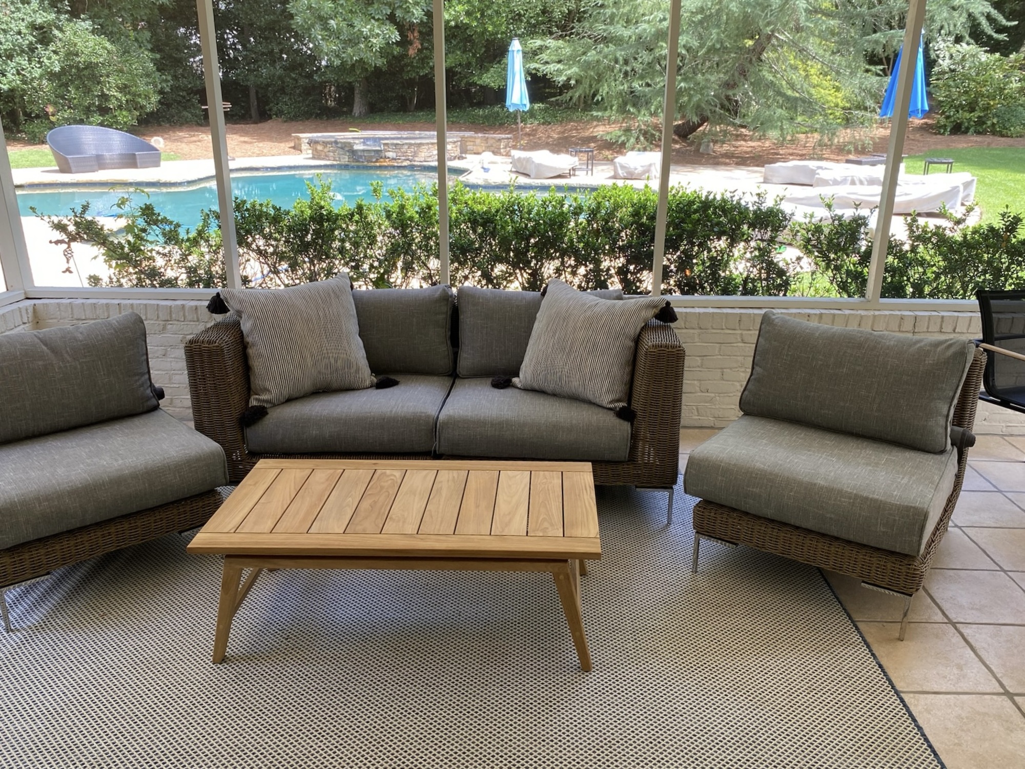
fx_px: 770
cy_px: 384
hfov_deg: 67.3
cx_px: 512
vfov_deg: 53.1
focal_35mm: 26
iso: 32
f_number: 1.8
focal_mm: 4.25
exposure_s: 1/122
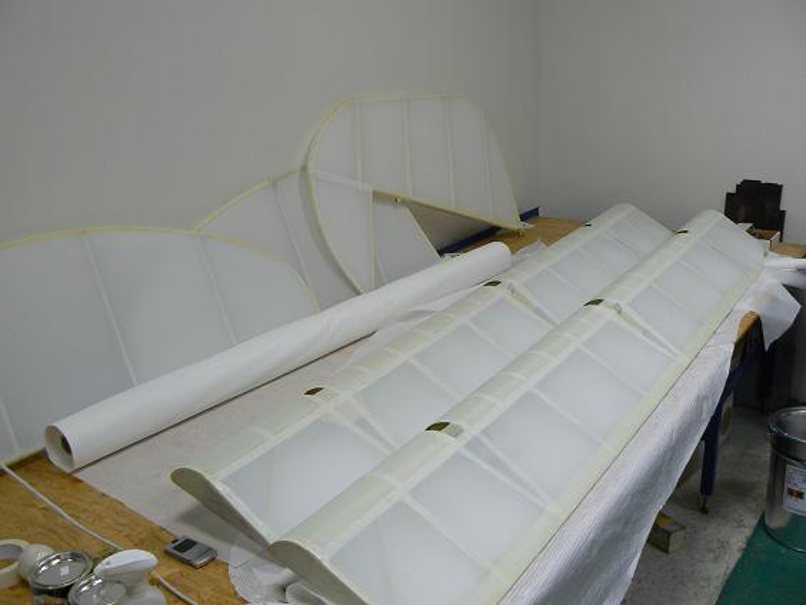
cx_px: 403
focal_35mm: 36
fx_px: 838
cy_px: 302
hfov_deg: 51.4
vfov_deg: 39.7
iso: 125
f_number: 2.8
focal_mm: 6
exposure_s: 1/30
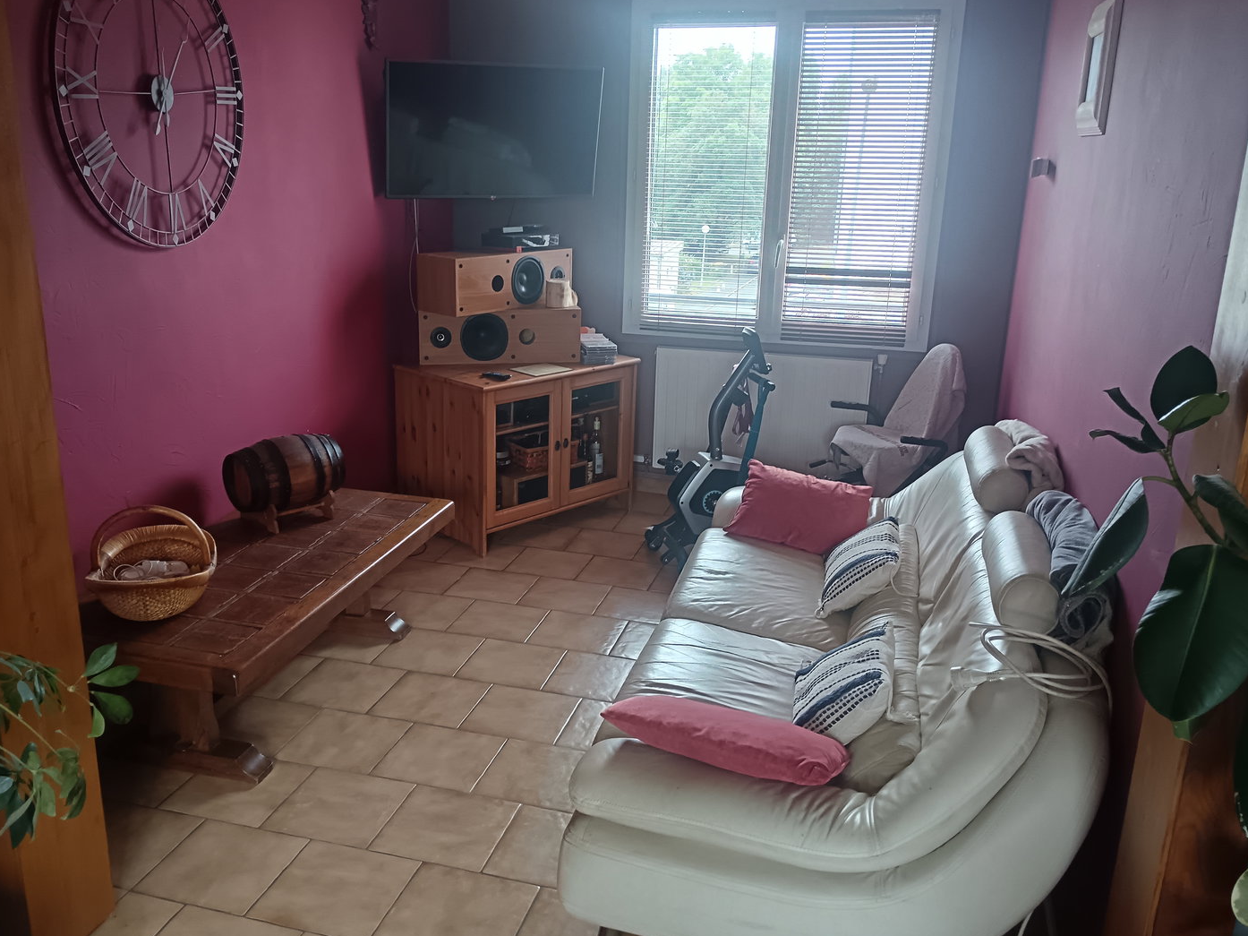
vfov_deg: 45.4
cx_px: 577
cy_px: 476
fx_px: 1117
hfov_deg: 58.3
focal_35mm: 31
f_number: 1.9
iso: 861
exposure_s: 1/25
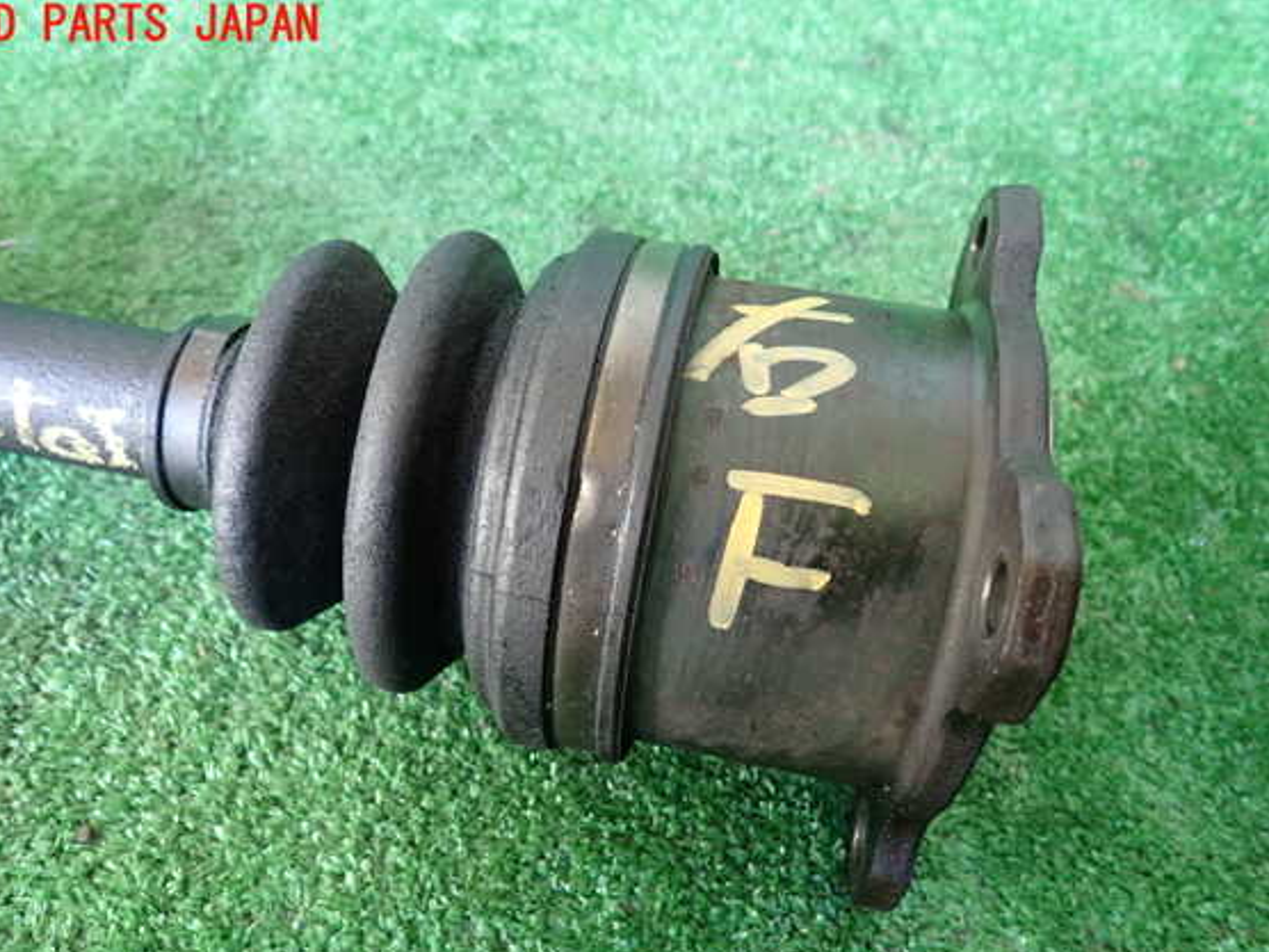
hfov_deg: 65.2
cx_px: 589
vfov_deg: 51.3
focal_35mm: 27
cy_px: 511
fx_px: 990
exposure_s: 1/30
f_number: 2
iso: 250
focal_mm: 4.5
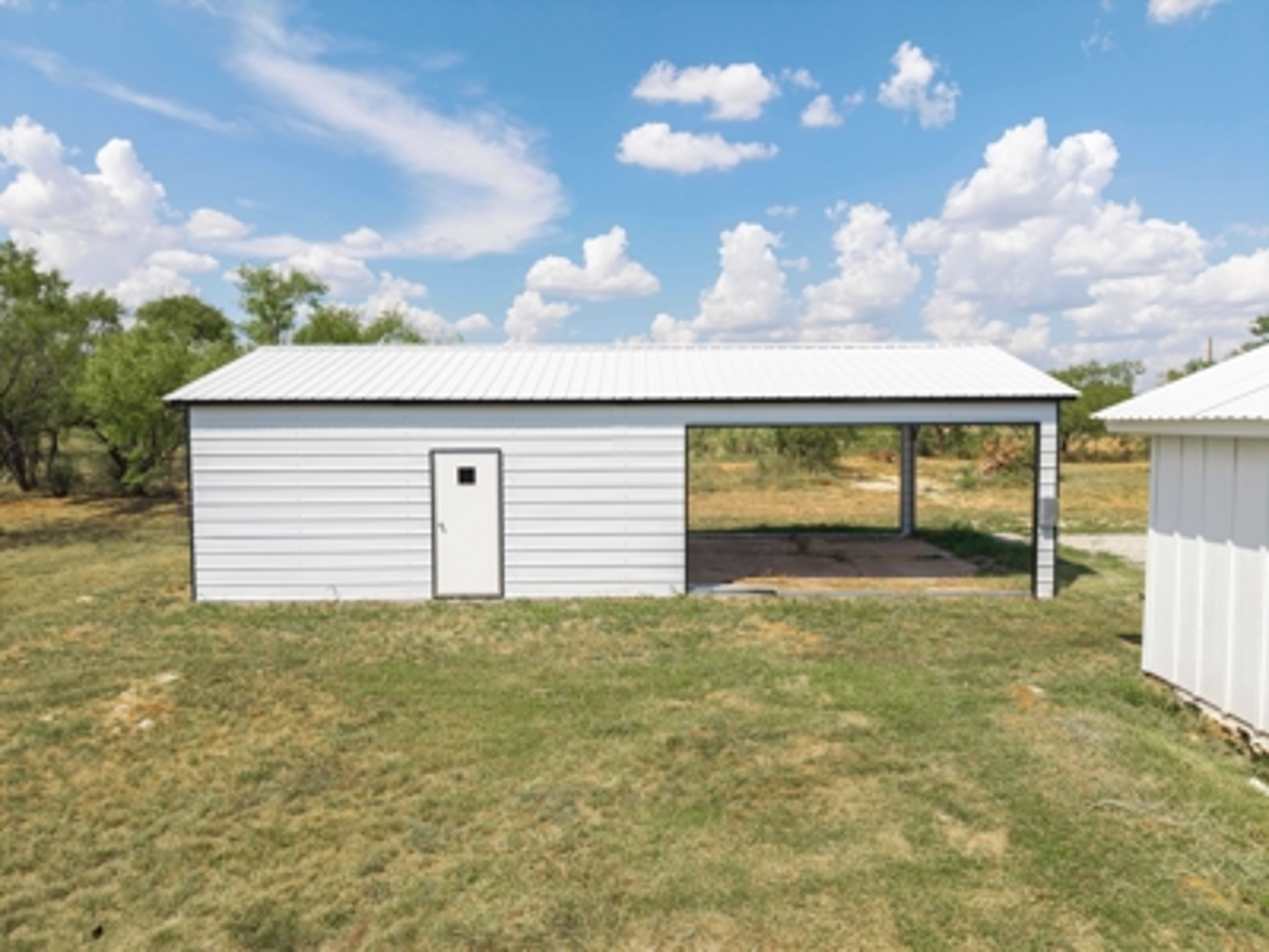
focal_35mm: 24
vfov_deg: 56.8
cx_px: 634
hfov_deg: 71.6
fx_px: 880
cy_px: 476
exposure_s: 1/5000
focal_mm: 8.67
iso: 110
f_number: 1.8
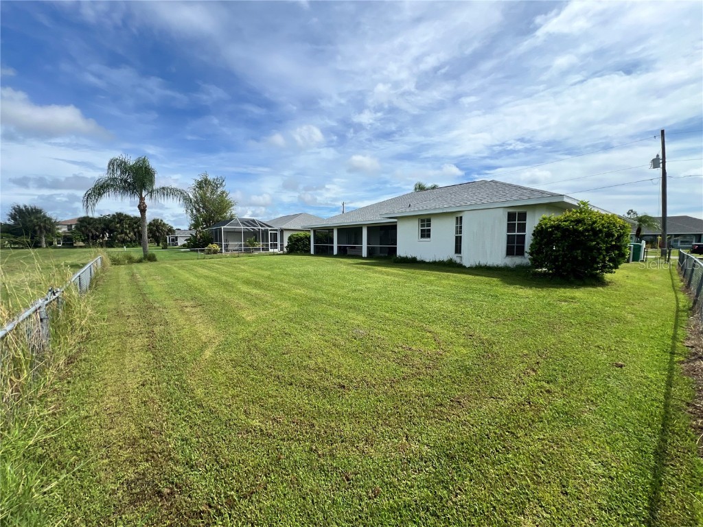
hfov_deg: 106.2
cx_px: 352
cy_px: 264
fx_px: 264
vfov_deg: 89.9
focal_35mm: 13
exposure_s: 1/1783
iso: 32
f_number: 1.8
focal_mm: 1.57
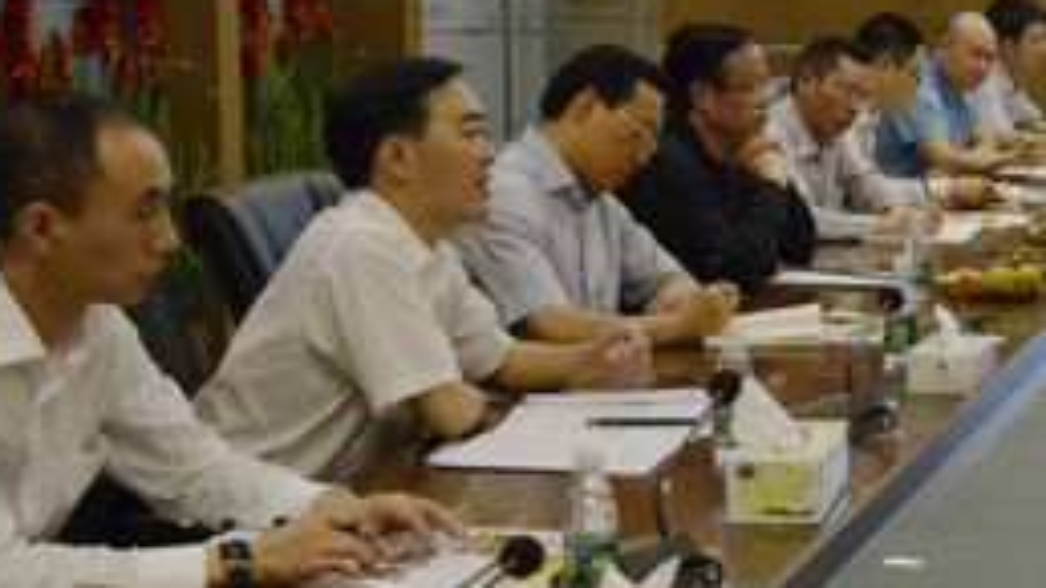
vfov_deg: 13.2
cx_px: 1095
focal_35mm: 91
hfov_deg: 22.3
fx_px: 2529
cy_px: 233
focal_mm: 25
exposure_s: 1/125
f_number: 5.6
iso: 3200
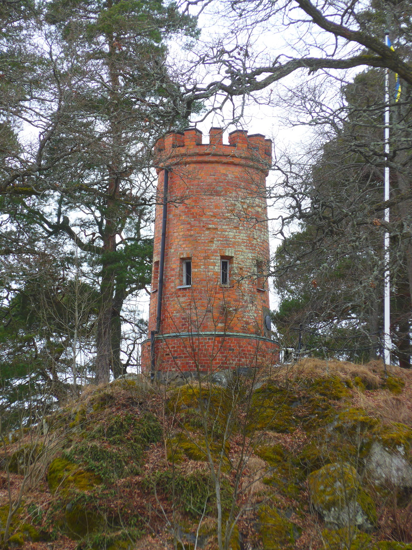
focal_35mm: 185
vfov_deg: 10.7
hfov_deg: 8.0
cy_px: 275
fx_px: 2936
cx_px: 206
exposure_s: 1/125
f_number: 5.8
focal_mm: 39.6
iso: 160
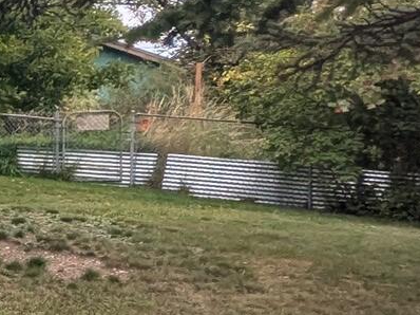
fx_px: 1249
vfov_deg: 14.2
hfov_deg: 11.8
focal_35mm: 103
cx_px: -784
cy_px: 266
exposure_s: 1/756
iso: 48
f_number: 2.2
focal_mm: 2.35
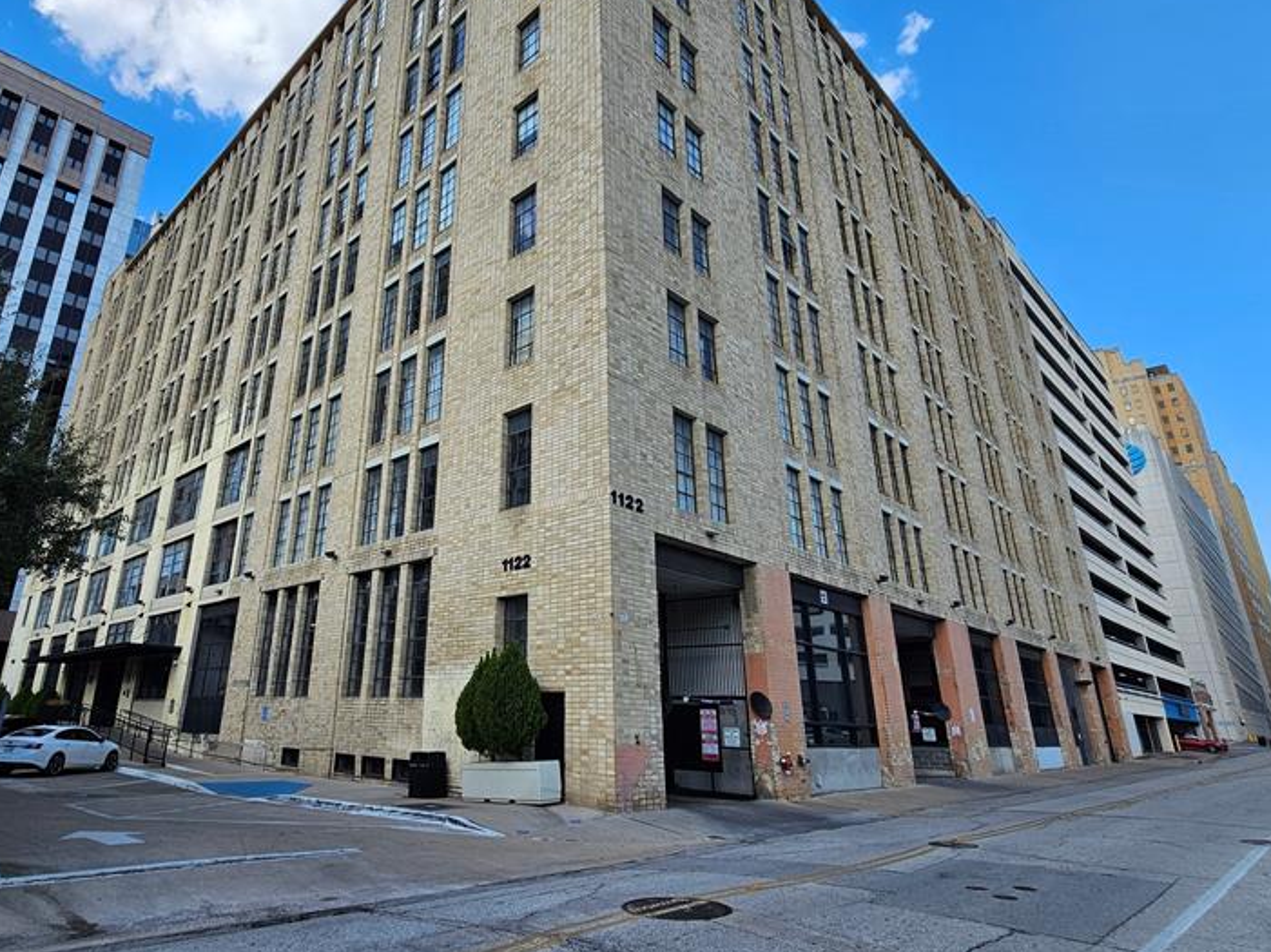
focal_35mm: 19
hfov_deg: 83.4
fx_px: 697
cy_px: 439
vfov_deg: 68.5
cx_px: 493
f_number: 2.2
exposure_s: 1/1242
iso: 50
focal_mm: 2.2
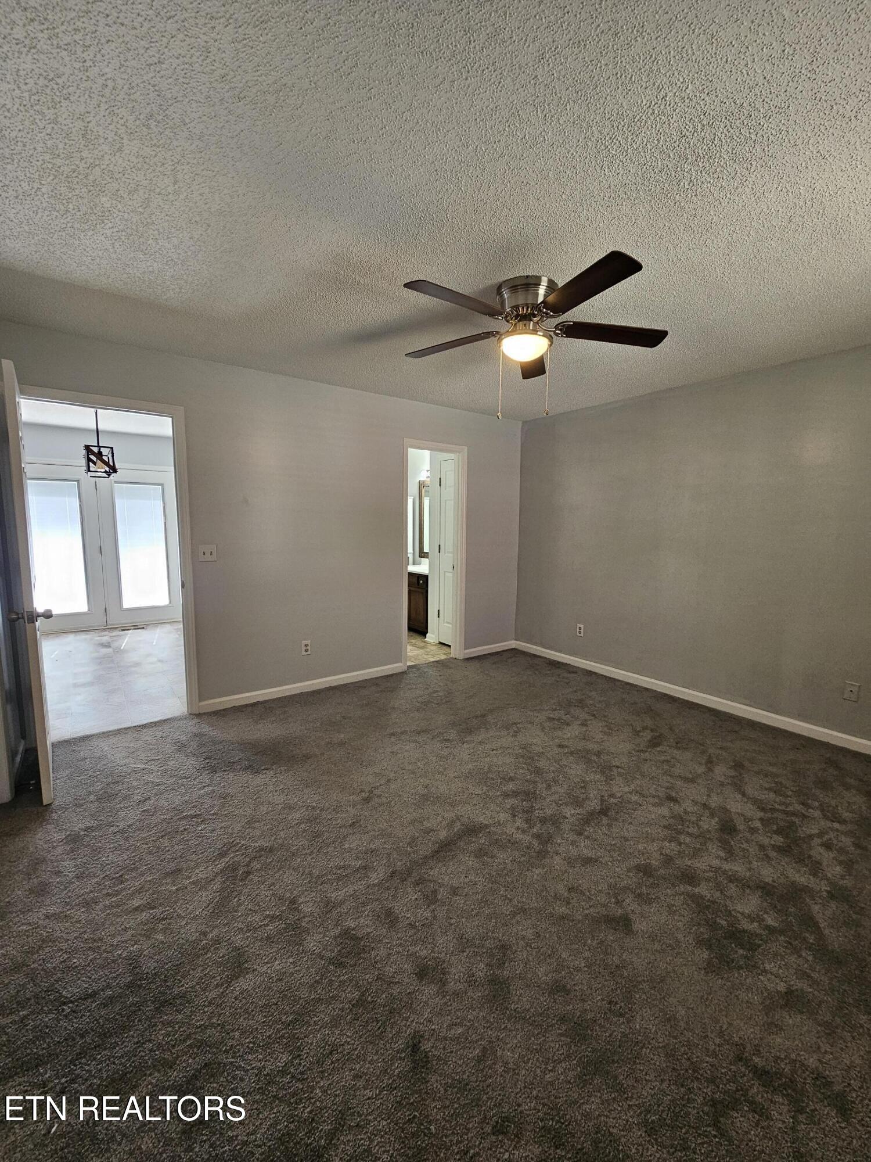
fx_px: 436
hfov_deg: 89.9
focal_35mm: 13
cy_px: 581
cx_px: 436
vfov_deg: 106.2
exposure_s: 1/60
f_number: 2.2
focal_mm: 2.2
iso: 250
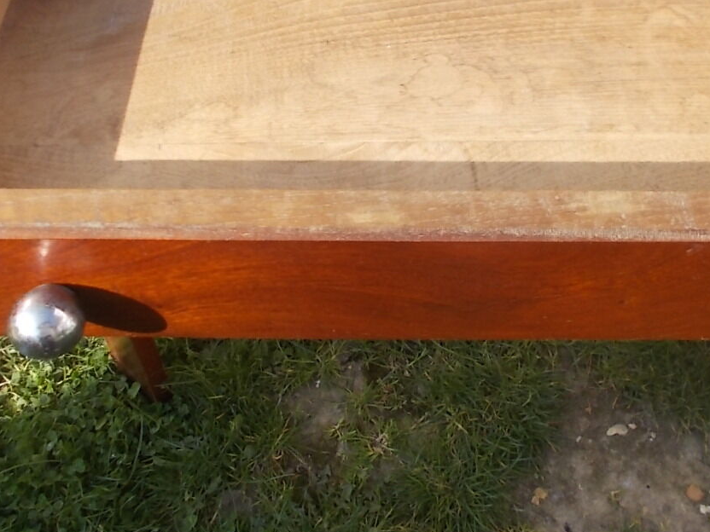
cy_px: 136
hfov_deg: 37.9
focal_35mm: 50
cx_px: 445
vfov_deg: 28.7
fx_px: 1026
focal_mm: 4.6
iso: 80
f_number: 3.2
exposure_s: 1/400
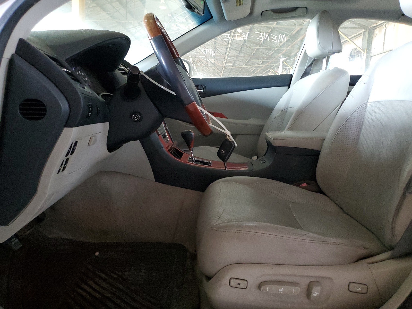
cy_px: 154
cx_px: 206
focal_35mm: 26
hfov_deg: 67.3
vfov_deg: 53.1
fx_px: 309
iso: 401
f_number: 1.5
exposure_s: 1/60.2
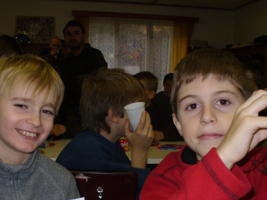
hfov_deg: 38.2
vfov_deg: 28.9
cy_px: 133
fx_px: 386
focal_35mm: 50
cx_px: 126
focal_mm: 6.1
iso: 100
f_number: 2.8
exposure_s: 1/60
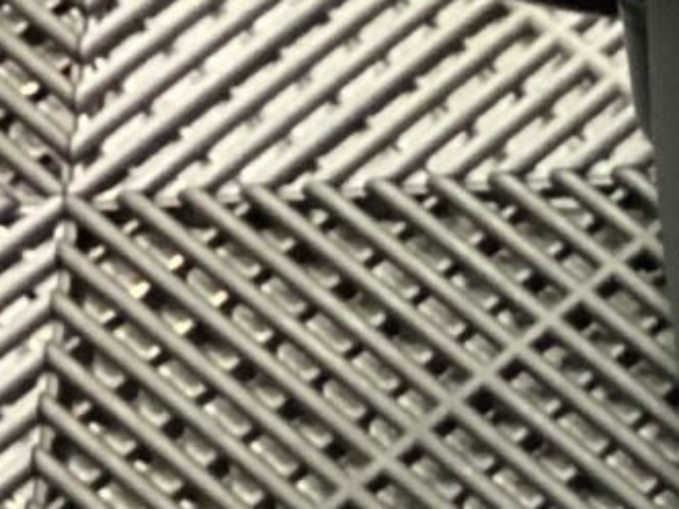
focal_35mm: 180
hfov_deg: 10.4
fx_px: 3529
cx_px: 1188
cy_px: 759
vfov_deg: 8.1
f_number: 2.4
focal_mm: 3.3
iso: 320
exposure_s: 1/30
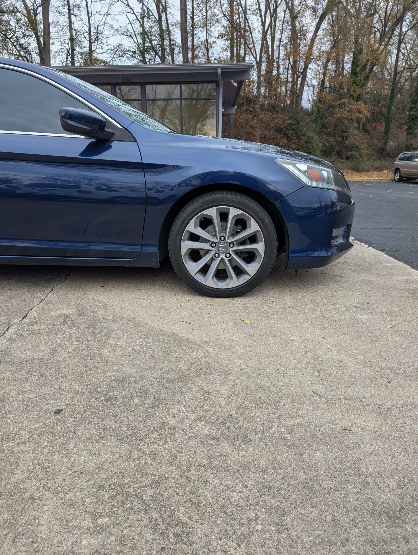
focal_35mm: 24
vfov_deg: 71.5
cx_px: 209
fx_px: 385
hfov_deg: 56.9
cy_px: 278
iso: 20
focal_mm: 6.9
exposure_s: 1/384
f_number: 1.68
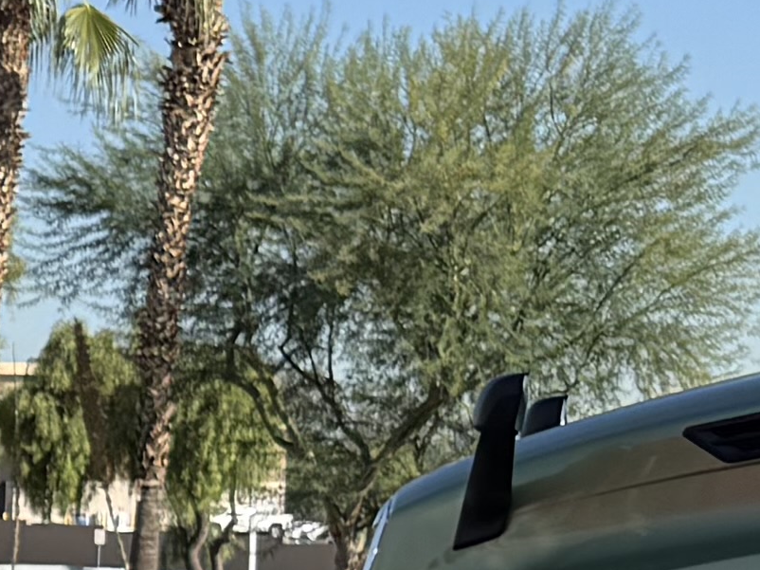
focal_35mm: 171
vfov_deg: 8.5
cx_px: -1262
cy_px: 746
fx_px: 3753
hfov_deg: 9.7
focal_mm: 6.76
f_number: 1.78
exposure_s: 1/3425
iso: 80
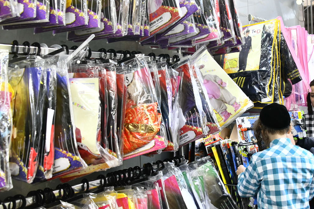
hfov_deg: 41.6
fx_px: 410
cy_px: 98
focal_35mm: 47
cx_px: 198
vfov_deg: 28.6
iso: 1250
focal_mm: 34
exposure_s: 1/160
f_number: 5.6
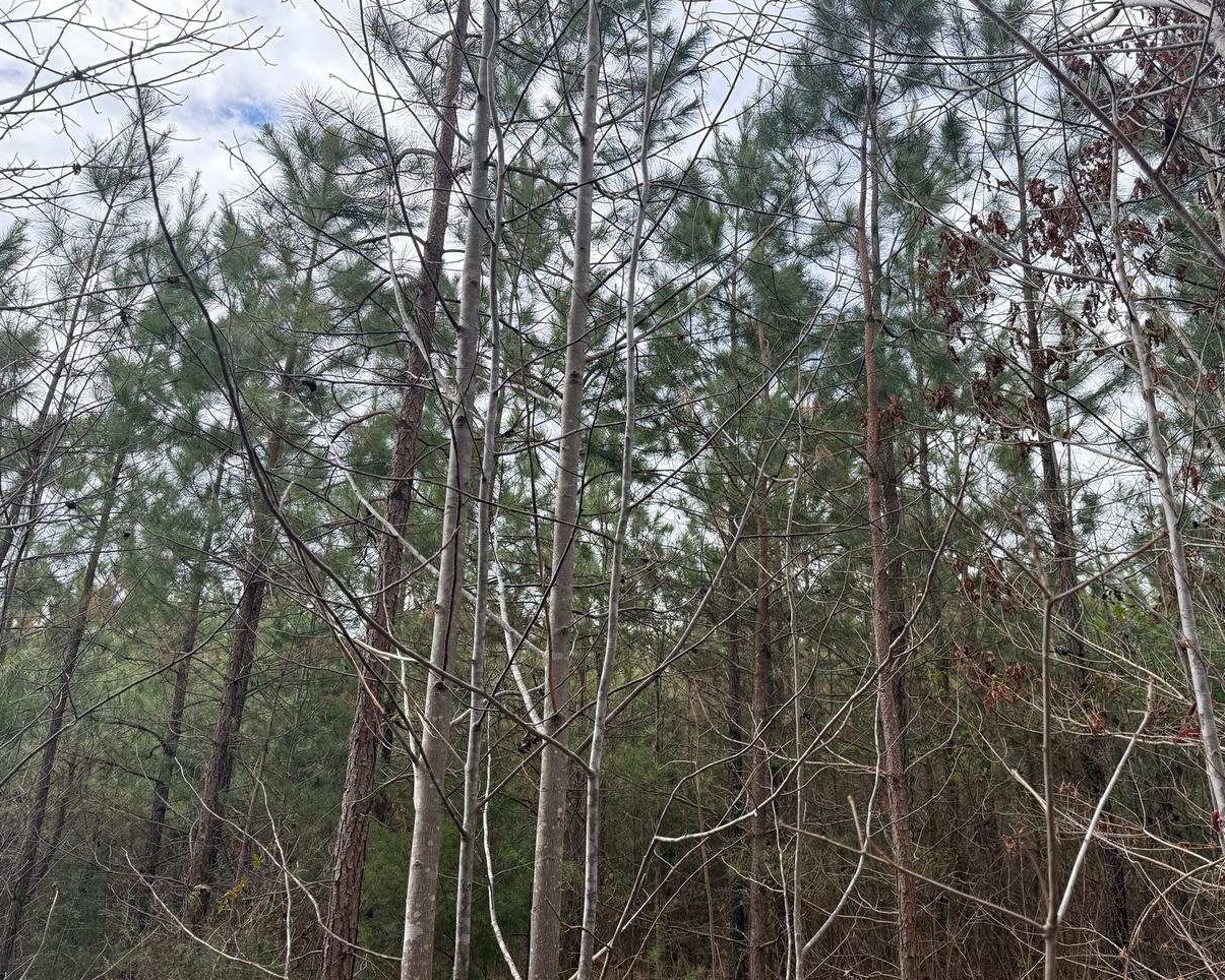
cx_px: 706
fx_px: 1015
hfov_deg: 61.9
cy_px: 526
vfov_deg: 51.5
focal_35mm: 28
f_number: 1.78
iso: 100
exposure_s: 1/1060
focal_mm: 6.76
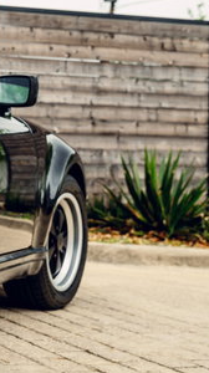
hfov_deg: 11.8
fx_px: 929
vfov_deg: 22.7
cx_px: -169
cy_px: 147
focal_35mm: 94
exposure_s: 1/50
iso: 200
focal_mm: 35
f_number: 4
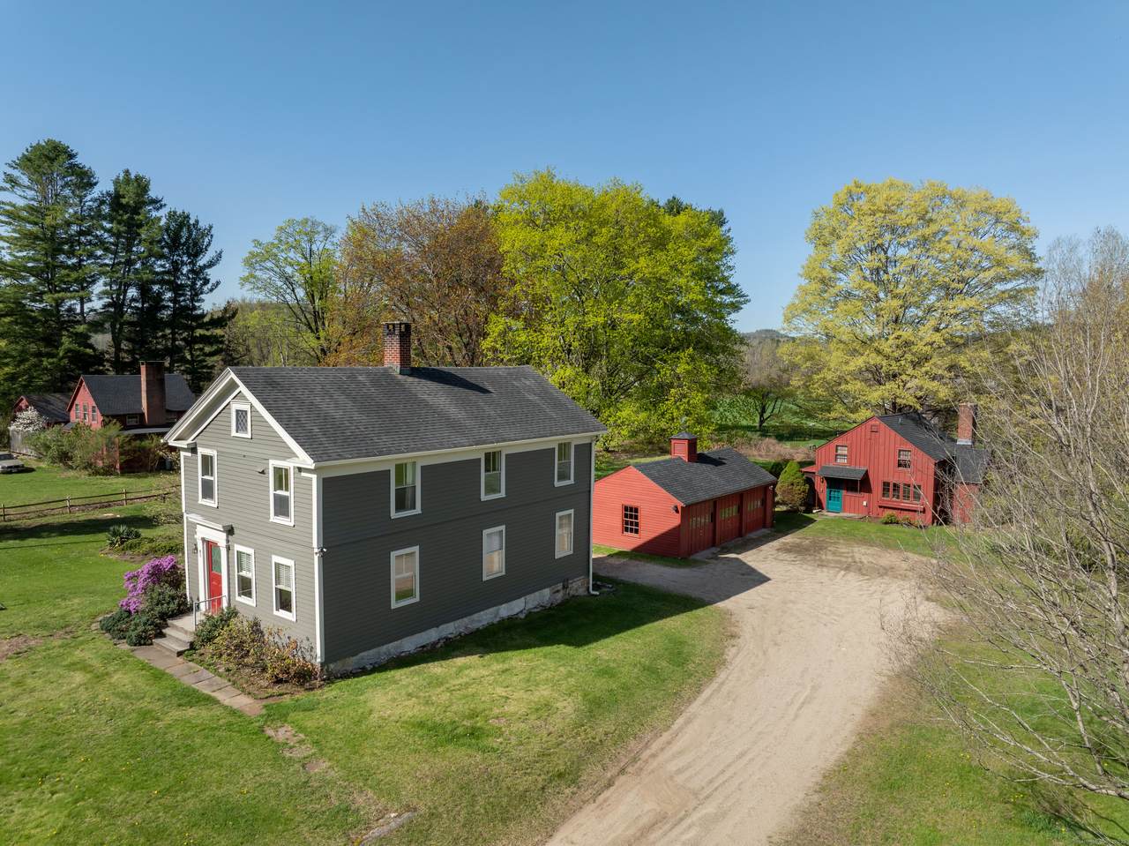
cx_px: 564
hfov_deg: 71.6
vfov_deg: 56.8
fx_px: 782
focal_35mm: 24
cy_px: 423
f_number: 6.3
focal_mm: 12.29
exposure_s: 1/500
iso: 100
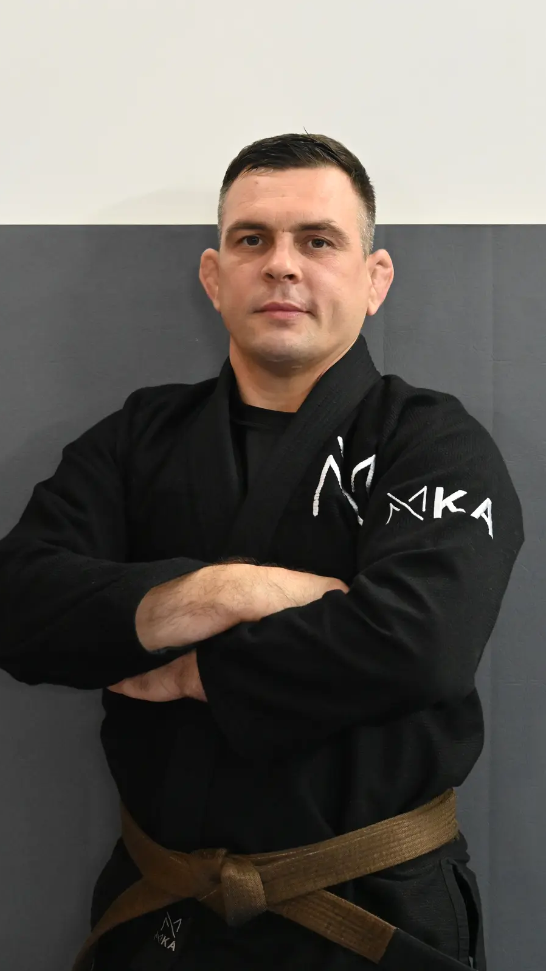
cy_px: 486
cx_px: 267
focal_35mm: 106
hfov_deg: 11.5
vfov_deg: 20.3
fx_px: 2715
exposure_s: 1/50
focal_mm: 67
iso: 6400
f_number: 6.3
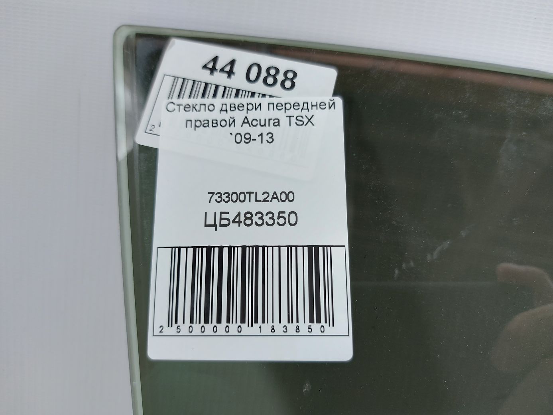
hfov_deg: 71.6
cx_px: 276
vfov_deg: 56.8
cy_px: 208
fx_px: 383
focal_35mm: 24
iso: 50
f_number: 1.8
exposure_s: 1/50
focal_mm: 5.23
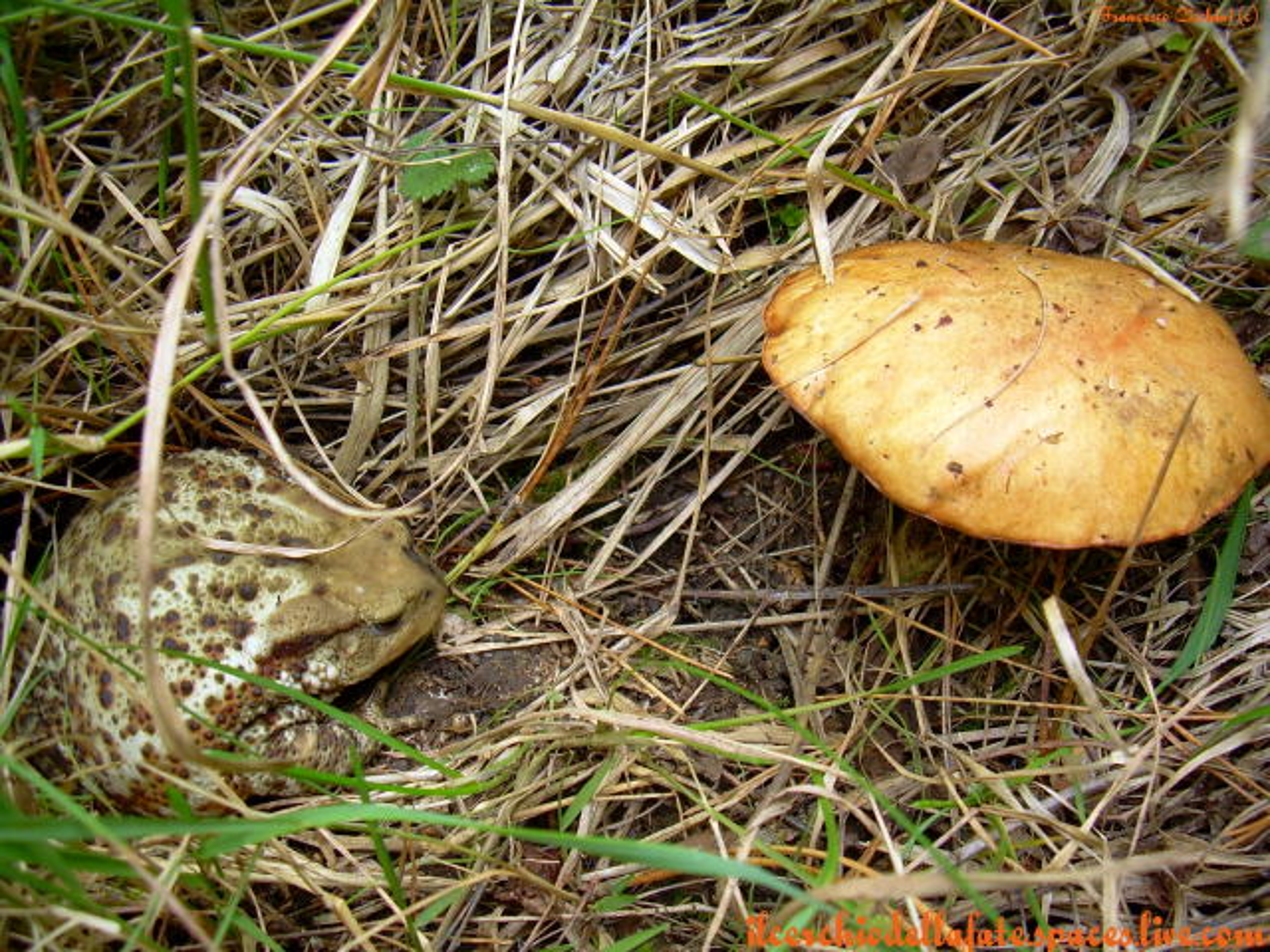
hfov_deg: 49.0
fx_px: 1394
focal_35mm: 38
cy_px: 476
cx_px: 635
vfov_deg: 37.7
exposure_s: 1/77.8
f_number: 2.8
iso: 50
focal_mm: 6.3
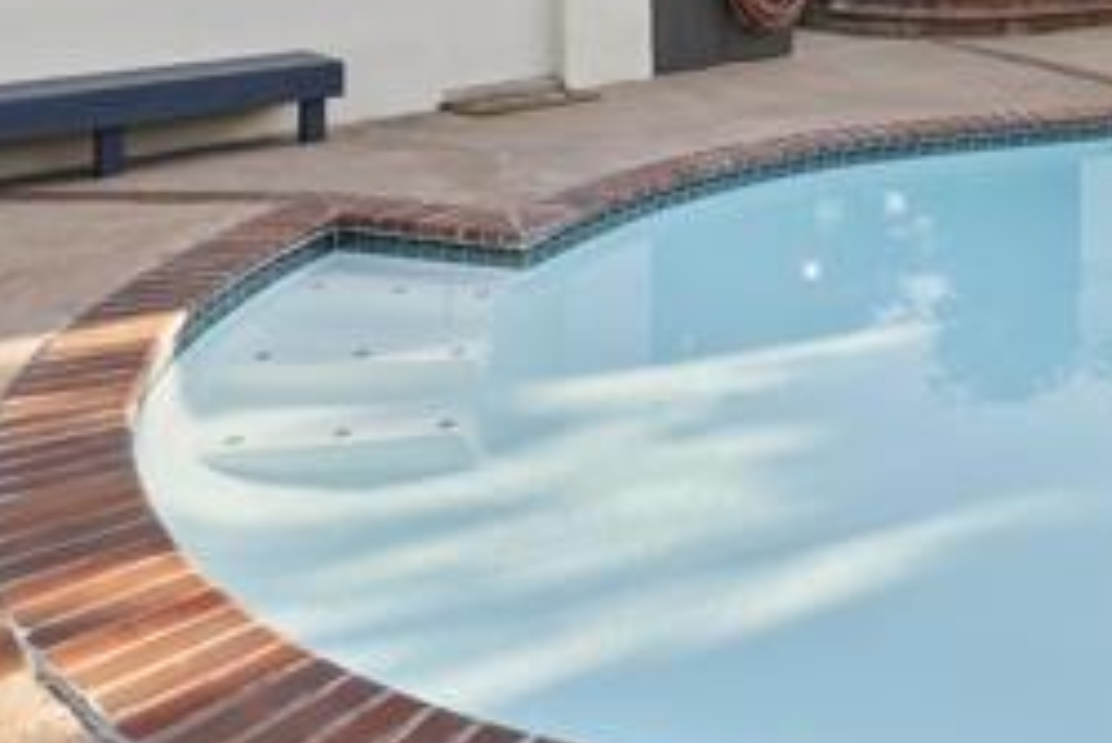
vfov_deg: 29.0
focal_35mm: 41
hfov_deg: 41.5
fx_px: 1267
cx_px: 1099
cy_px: -107
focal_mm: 16
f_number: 8
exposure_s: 1/320
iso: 500
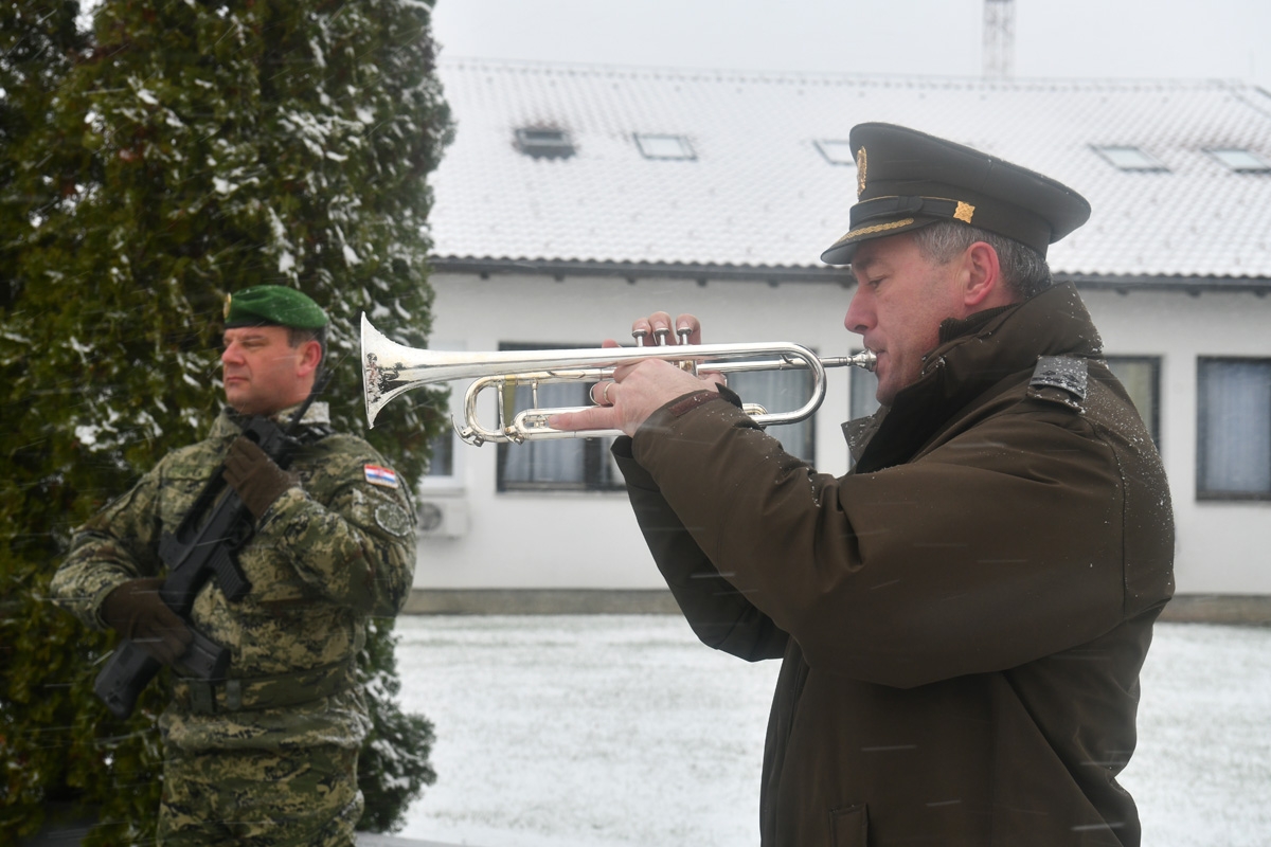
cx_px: 636
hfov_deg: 34.5
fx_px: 2048
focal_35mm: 58
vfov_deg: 23.4
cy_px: 424
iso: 640
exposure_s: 1/100
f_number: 8
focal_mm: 58
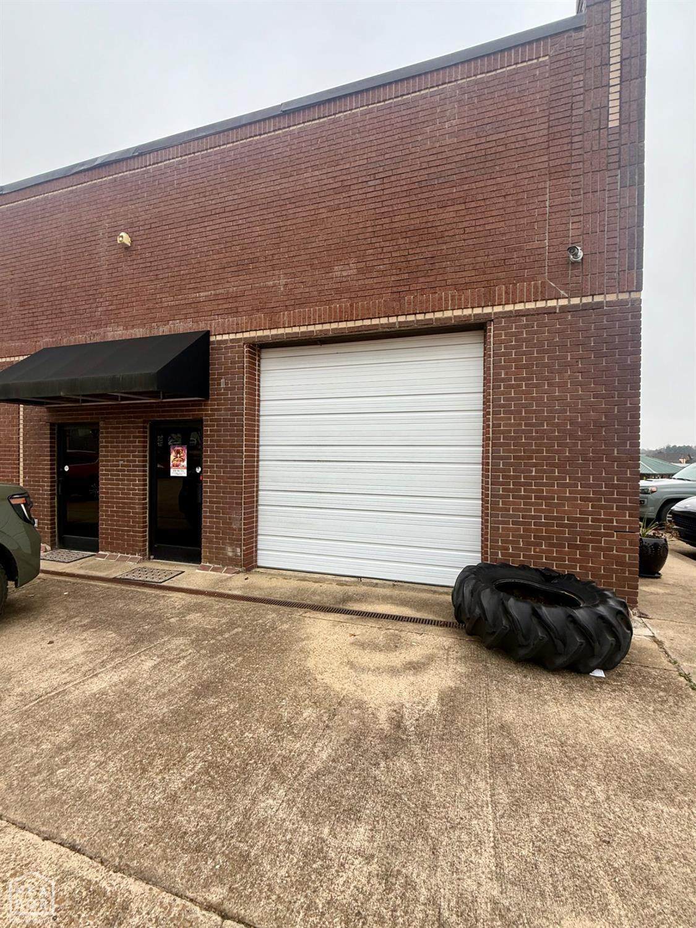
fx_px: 375
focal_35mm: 14
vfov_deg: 102.0
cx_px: 348
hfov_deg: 85.7
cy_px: 464
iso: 50
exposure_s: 1/163
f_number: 2.2
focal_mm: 2.22
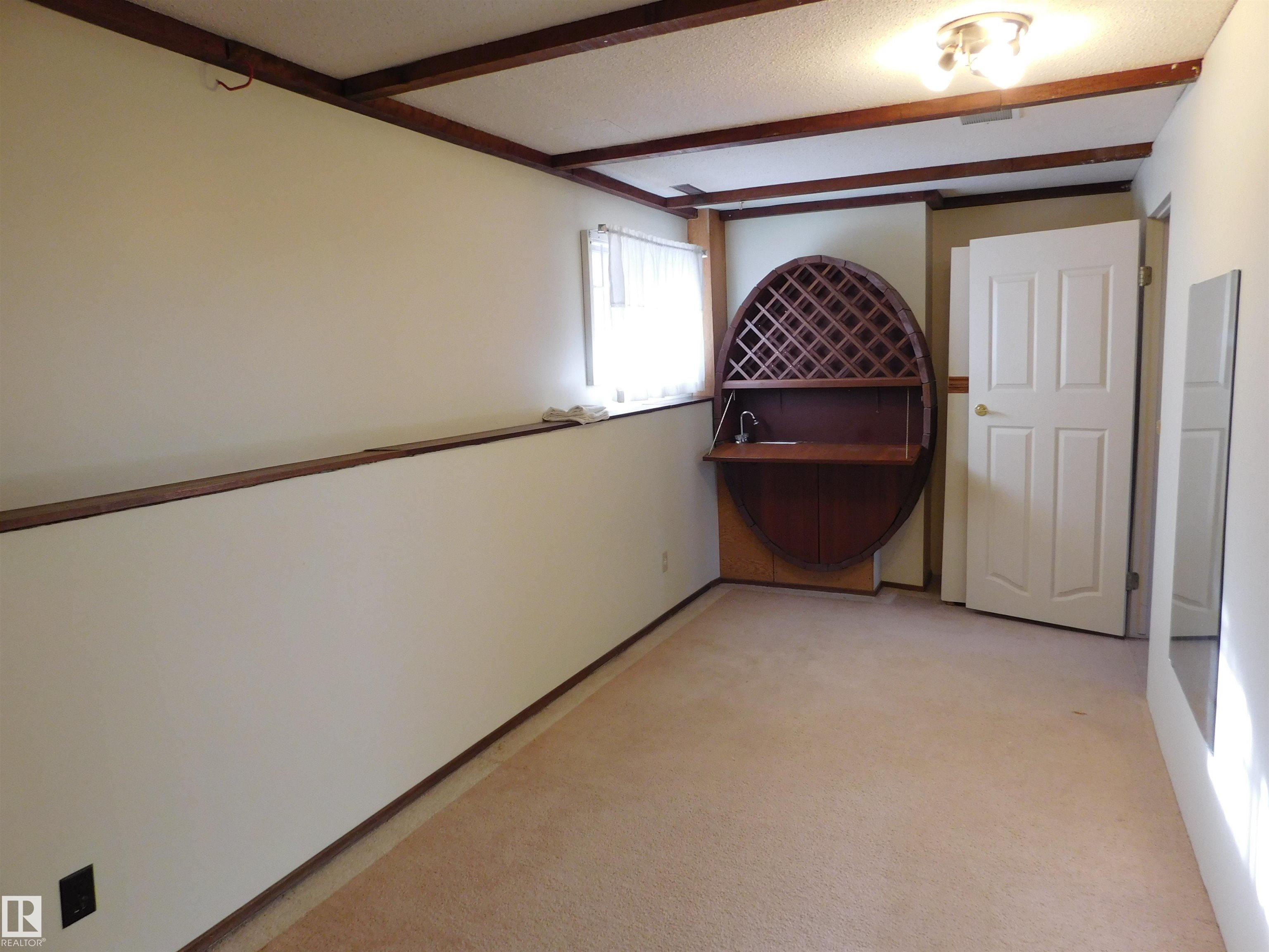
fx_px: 843
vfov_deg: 58.9
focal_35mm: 23
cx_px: 634
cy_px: 476
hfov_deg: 73.9
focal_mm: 4
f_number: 3
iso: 160
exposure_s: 1/30
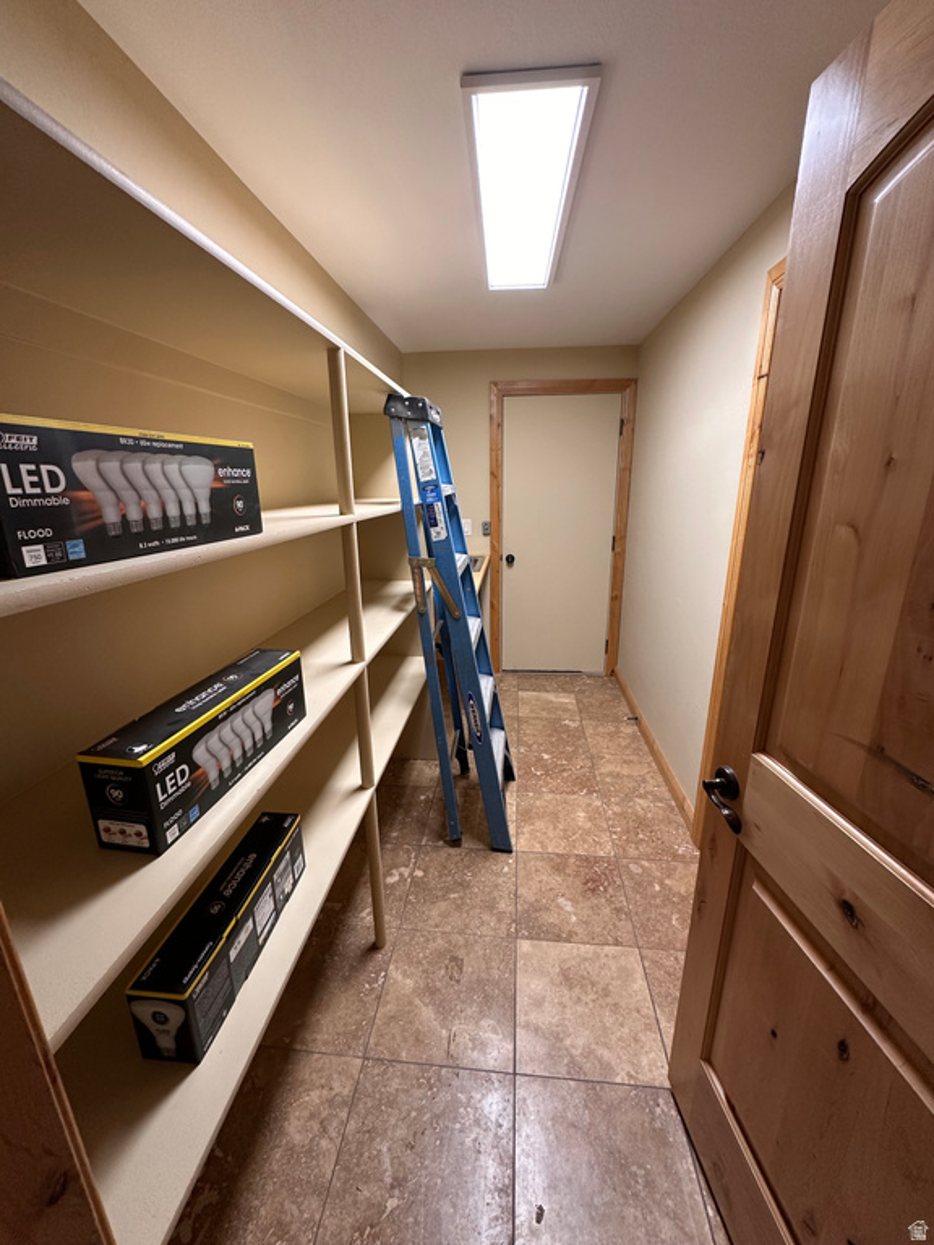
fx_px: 504
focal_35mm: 14
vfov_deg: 102.1
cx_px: 467
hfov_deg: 85.7
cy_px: 622
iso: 200
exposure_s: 1/60
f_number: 2.2
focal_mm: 2.22
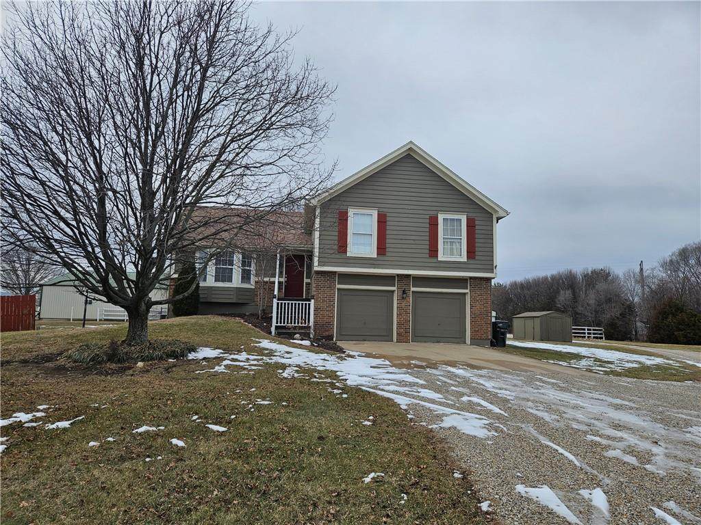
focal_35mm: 23
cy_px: 262
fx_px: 466
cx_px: 350
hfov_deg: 73.9
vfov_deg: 58.9
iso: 25
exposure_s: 1/1332
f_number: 1.8
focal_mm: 5.4
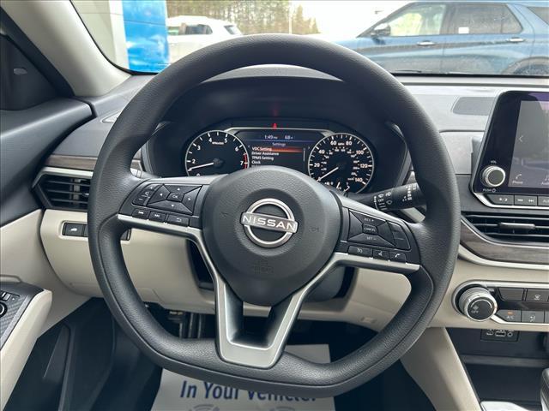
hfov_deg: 67.3
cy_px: 206
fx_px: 412
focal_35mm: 26
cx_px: 274
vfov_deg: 53.1
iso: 64
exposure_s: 1/121
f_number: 1.5
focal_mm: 5.7
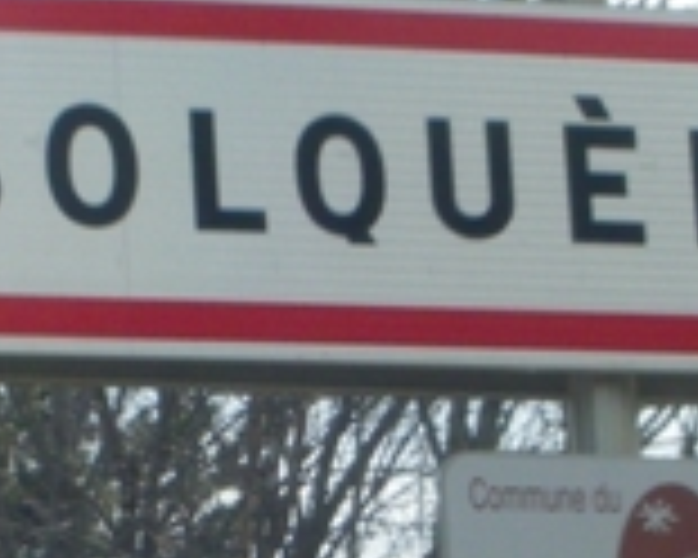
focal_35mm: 169
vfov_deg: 8.9
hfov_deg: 11.4
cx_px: 603
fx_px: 3491
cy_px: 918
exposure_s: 1/400
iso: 64
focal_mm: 7.5
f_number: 6.2
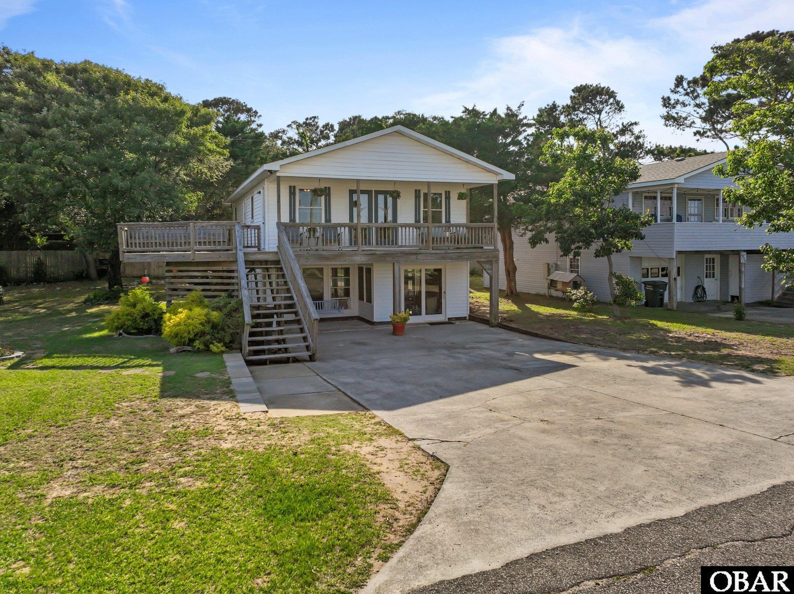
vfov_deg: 56.8
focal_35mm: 24
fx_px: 550
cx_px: 397
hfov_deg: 71.6
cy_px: 297
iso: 250
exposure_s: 1/6400
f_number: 2.8
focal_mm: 12.29
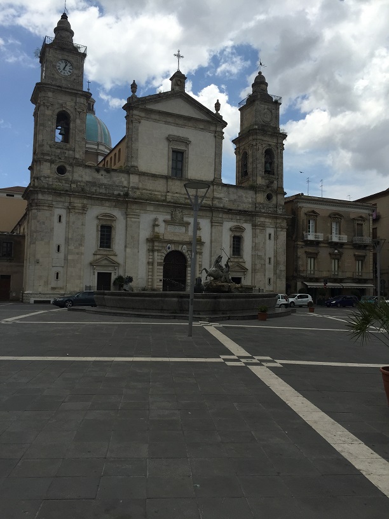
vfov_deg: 61.7
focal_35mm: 29
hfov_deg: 48.2
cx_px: 194
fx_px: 435
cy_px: 260
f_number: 2.2
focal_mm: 4.15
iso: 32
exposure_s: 1/2825
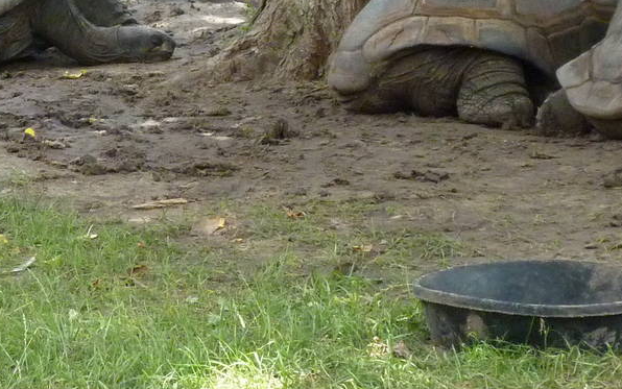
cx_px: 254
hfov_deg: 7.7
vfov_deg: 4.8
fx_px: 4630
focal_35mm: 273
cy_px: 65
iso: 400
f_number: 4.3
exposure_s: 1/400
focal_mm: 15.8
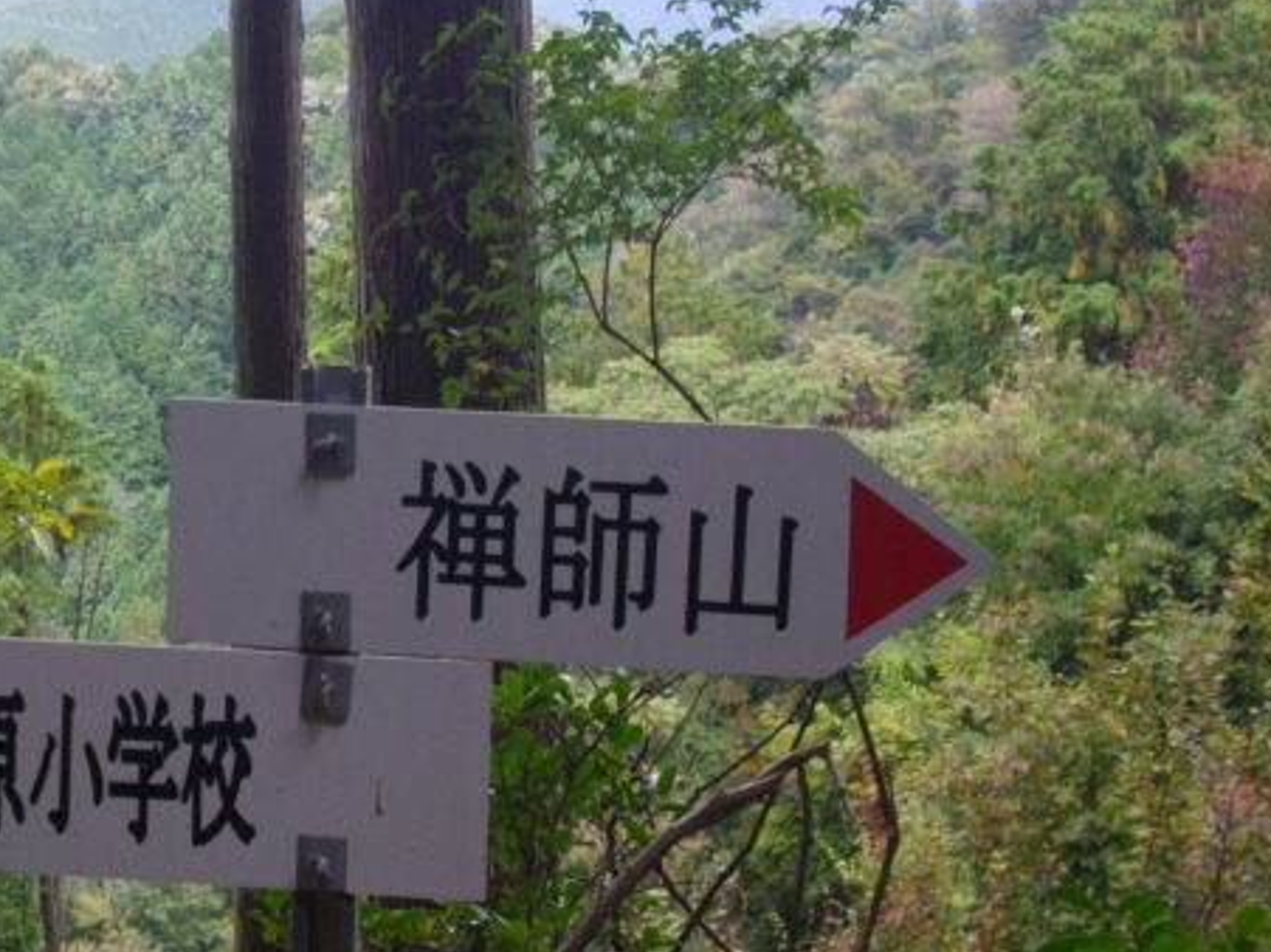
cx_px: 73
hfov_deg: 22.6
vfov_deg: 17.6
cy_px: 414
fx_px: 3083
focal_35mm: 84
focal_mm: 6.2
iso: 100
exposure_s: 1/200
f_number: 2.8
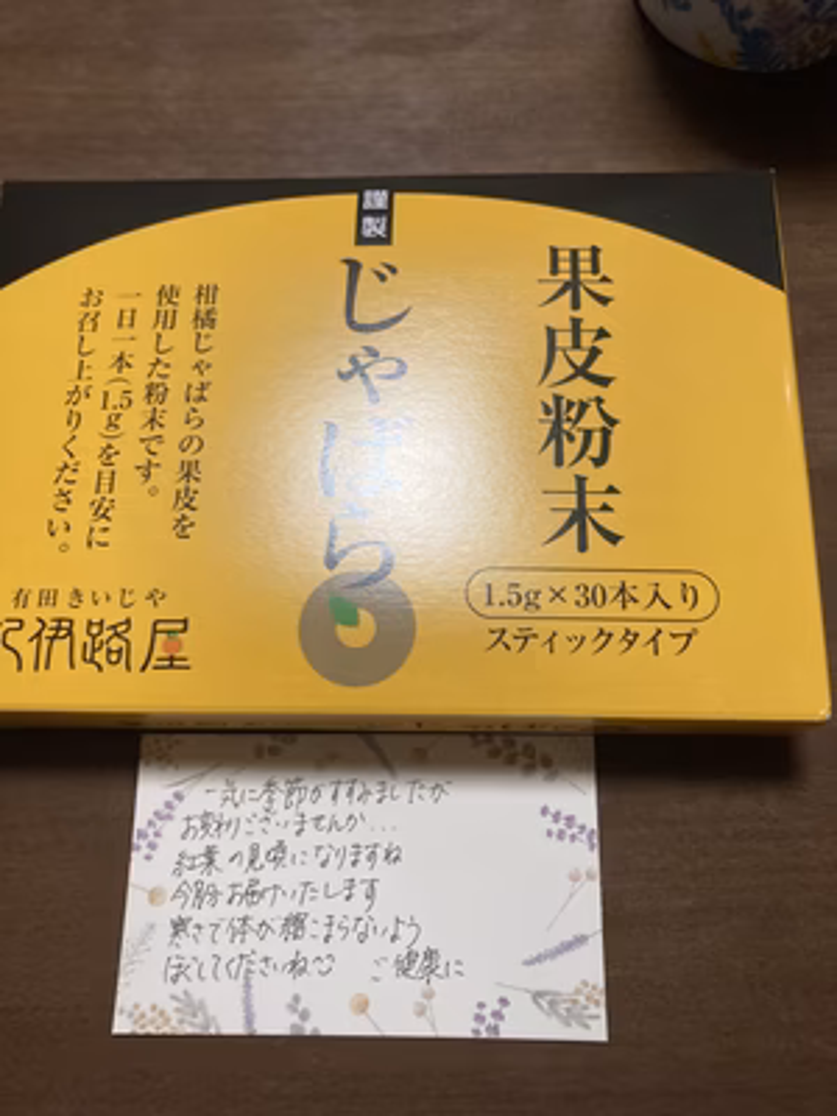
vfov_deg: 63.4
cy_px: 558
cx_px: 418
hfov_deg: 49.7
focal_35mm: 28
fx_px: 903
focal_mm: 3.99
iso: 100
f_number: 1.8
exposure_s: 1/50
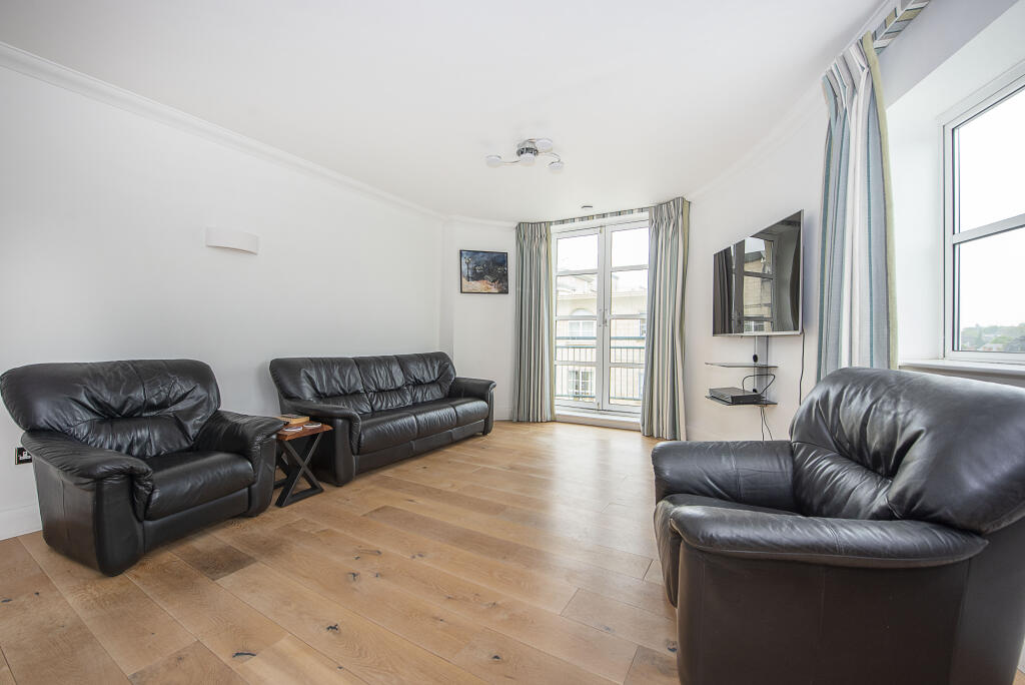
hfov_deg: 104.2
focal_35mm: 14
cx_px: 512
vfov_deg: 81.3
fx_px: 399
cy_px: 342
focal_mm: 14
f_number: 6.3
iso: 320
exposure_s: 1/50
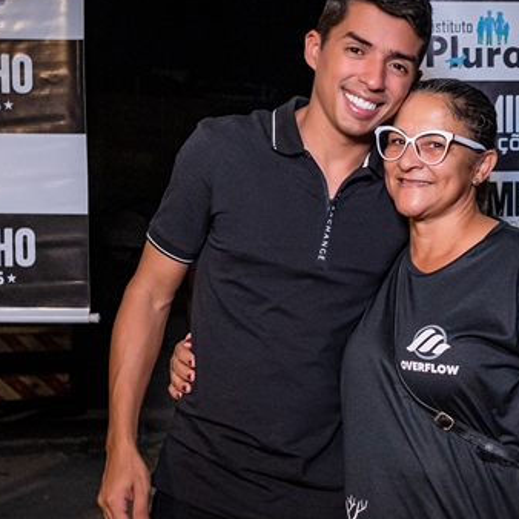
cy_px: 272
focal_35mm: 67
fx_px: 1137
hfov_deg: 25.2
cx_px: 435
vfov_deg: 25.7
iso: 2500
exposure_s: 1/400
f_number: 2.8
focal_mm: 24
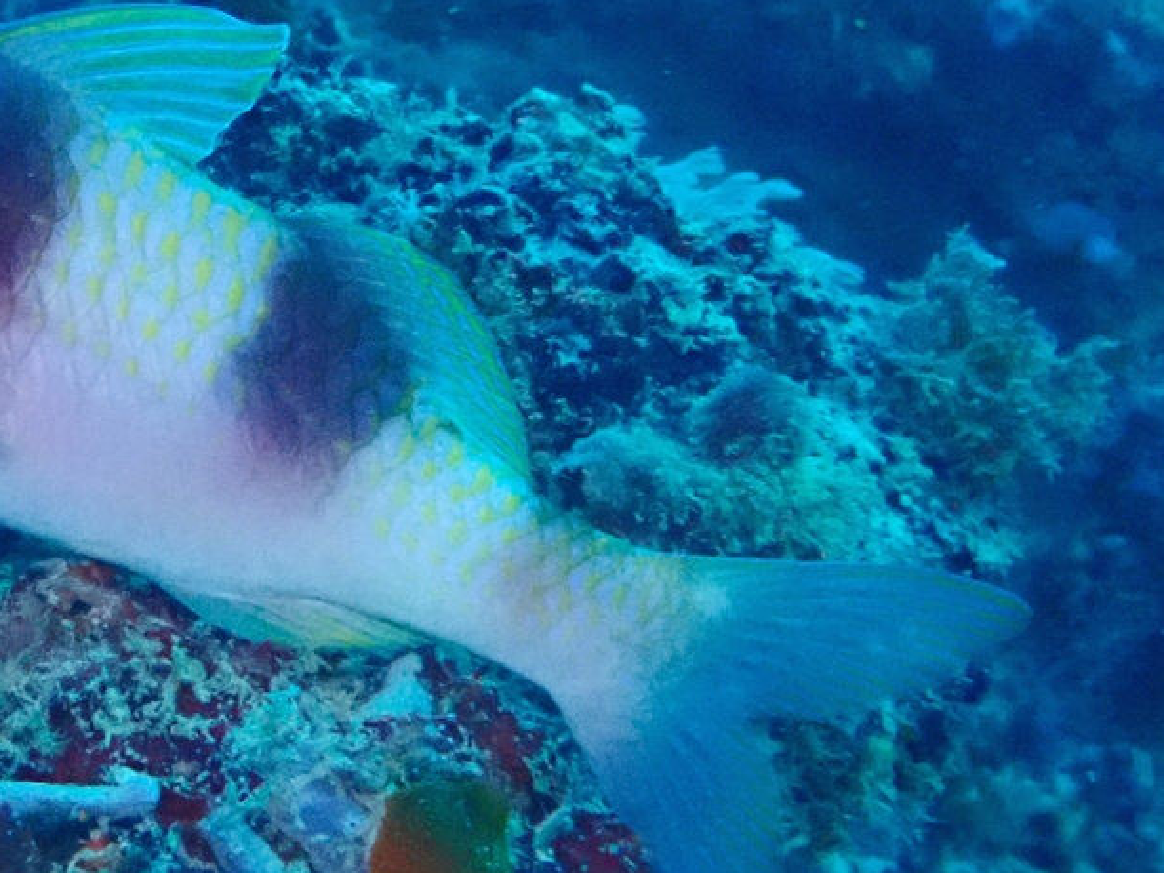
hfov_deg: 12.8
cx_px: 105
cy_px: 277
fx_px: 5144
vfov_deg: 9.7
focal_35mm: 153
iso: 1600
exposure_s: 1/160
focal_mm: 14.62
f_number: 5.6
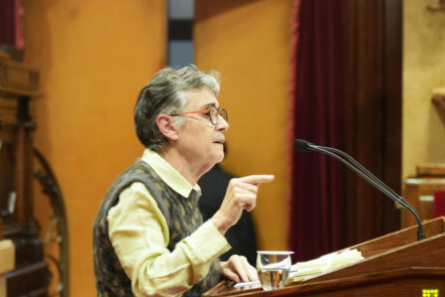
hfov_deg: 13.0
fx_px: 1952
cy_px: 210
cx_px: 273
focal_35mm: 158
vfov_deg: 8.7
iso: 5000
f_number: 4
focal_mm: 106
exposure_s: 1/160
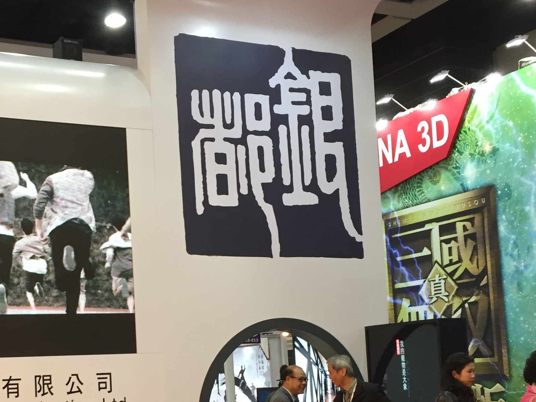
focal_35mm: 59
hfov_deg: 32.3
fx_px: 914
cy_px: 307
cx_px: 158
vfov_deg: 24.5
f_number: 2.2
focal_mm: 4.15
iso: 50
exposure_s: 1/33
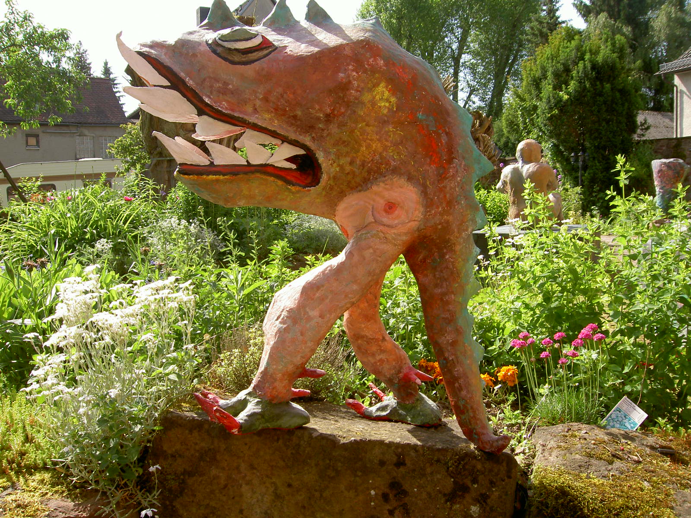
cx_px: 346
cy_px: 259
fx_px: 679
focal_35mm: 34
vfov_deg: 41.8
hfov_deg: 54.0
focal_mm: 5.6
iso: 50
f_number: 4.7
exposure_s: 1/160
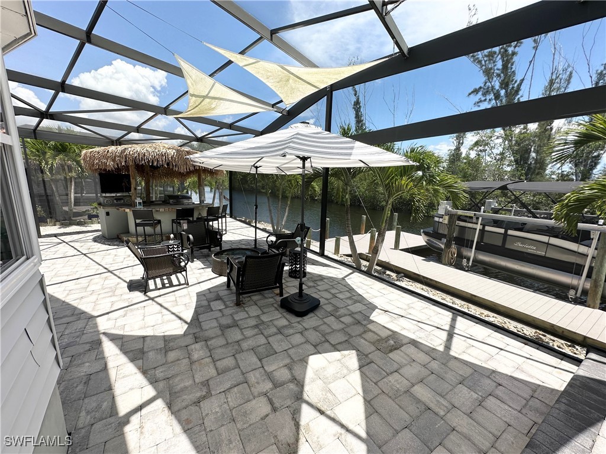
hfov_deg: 102.1
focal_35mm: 14
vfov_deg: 85.7
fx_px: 245
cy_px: 227
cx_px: 303
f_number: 2.2
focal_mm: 2.22
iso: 50
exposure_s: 1/924
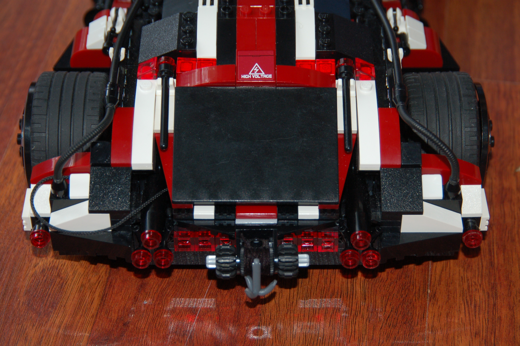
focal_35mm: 87
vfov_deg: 15.7
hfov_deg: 23.4
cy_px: 173
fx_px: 1256
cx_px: 260
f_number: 5
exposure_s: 1/60
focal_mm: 58
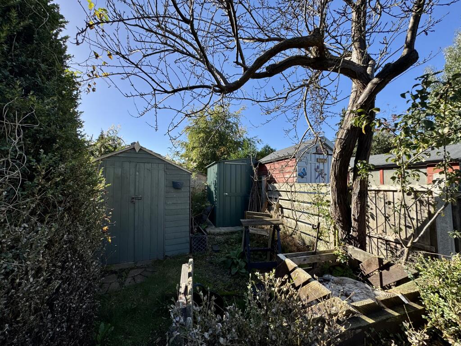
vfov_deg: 85.7
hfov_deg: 102.1
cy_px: 173
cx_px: 230
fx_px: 186
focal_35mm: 14
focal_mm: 2.22
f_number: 2.2
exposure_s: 1/796
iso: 40
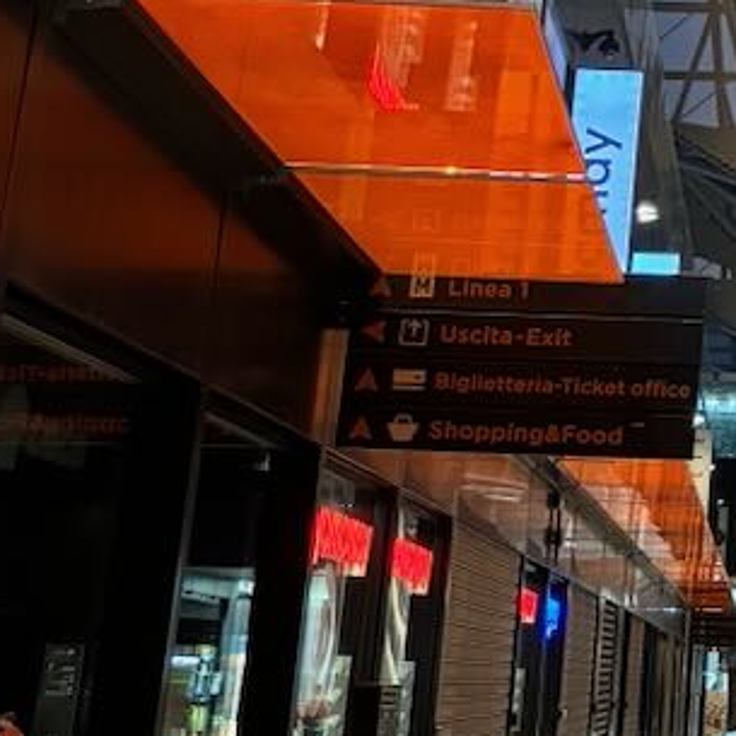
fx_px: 2478
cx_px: 1088
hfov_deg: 15.6
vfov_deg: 16.1
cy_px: -208
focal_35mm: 103
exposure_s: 1/50
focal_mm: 5.96
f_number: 1.6
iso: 500
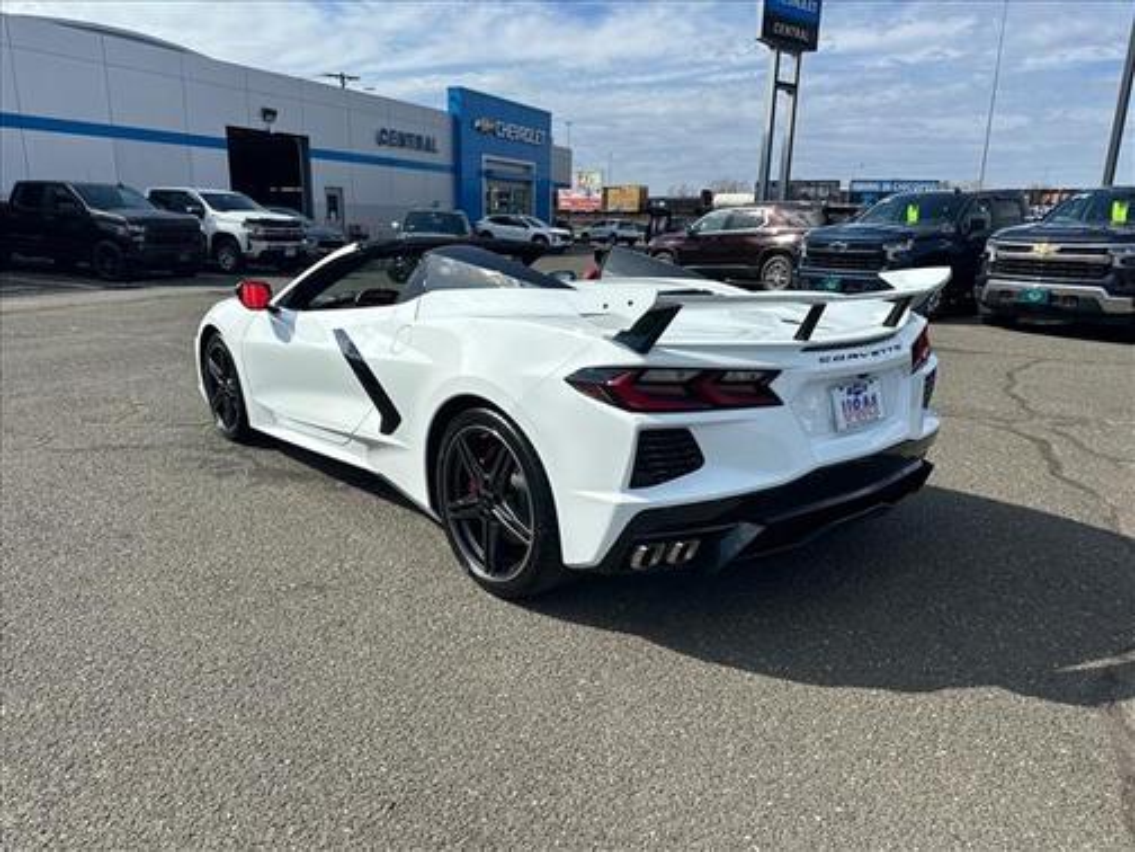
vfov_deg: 56.8
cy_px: 426
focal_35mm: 24
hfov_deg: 71.6
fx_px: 787
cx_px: 568
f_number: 1.78
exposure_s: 1/3247
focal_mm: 6.86
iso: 80
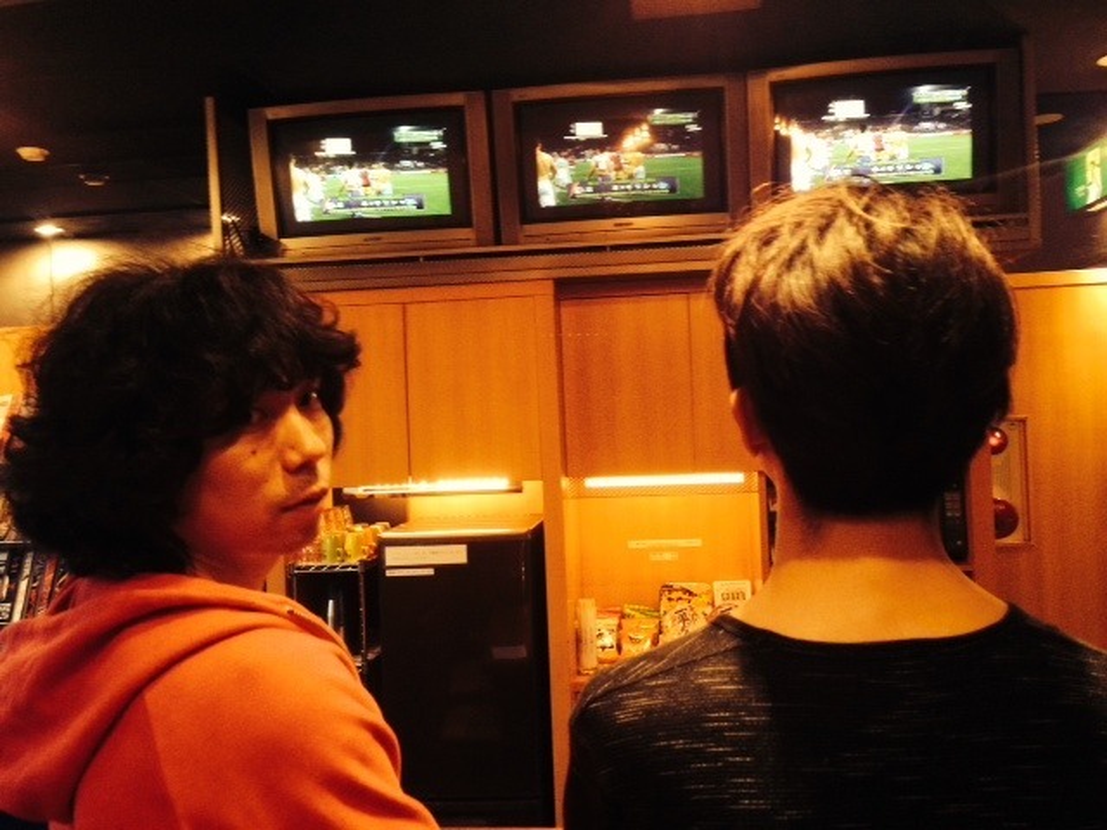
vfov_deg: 42.9
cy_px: 415
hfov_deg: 55.4
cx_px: 554
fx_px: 1055
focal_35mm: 33
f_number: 2.4
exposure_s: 1/20
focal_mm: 4.12
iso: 320
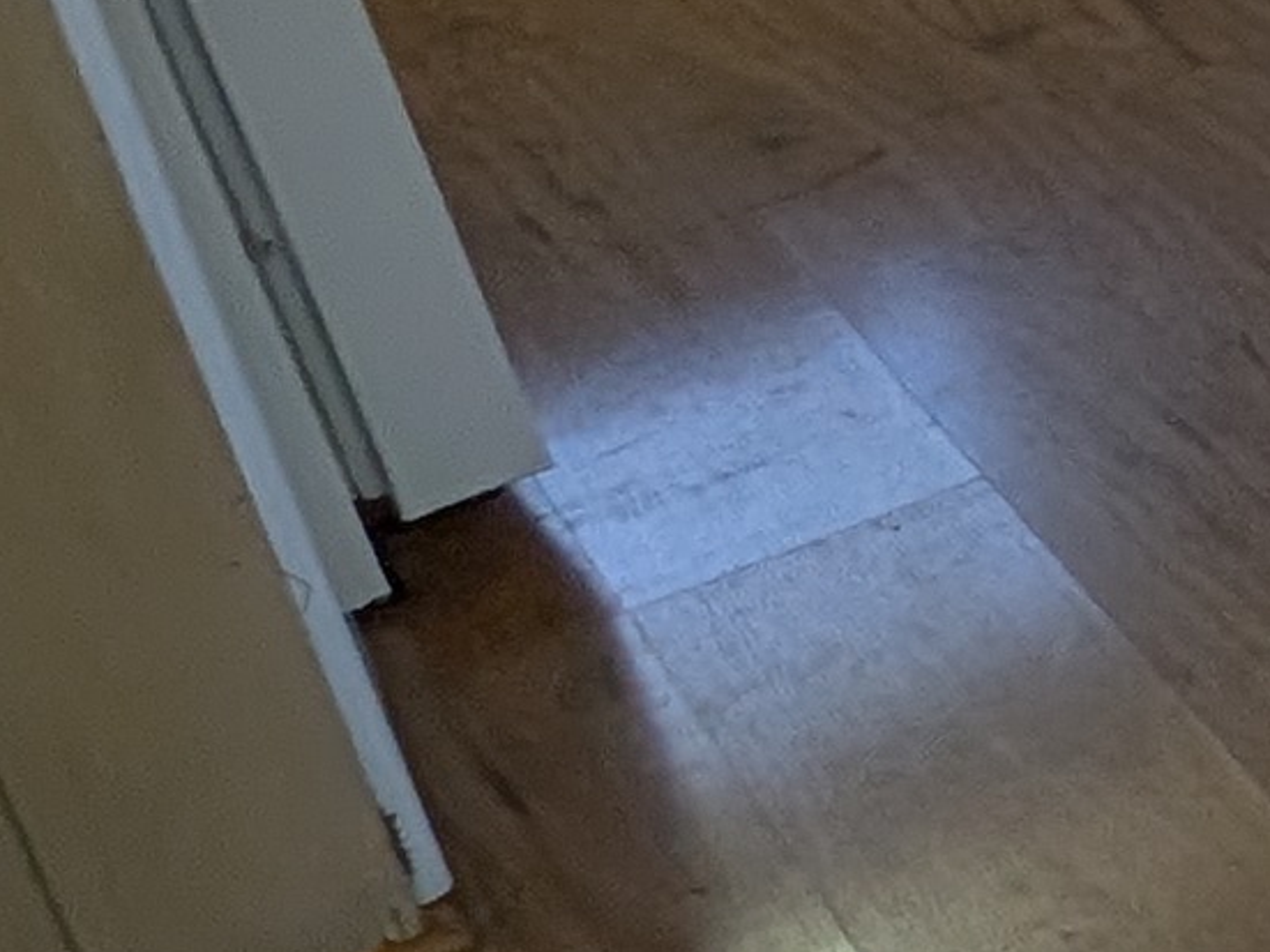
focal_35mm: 89
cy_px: -641
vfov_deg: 14.9
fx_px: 3265
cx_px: 4416
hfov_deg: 9.6
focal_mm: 2.23
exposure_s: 1/59.3
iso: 51
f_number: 1.95
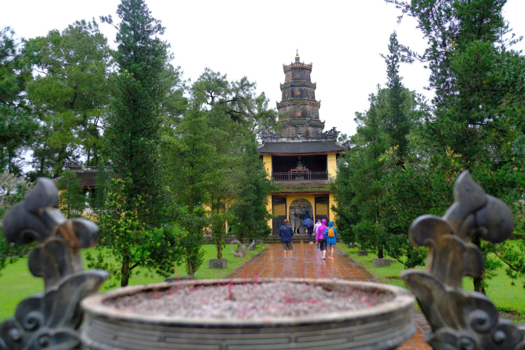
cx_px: 262
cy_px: 175
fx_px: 554
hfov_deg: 50.7
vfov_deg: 35.1
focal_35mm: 38
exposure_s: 1/300
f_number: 4
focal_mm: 25.4
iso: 160
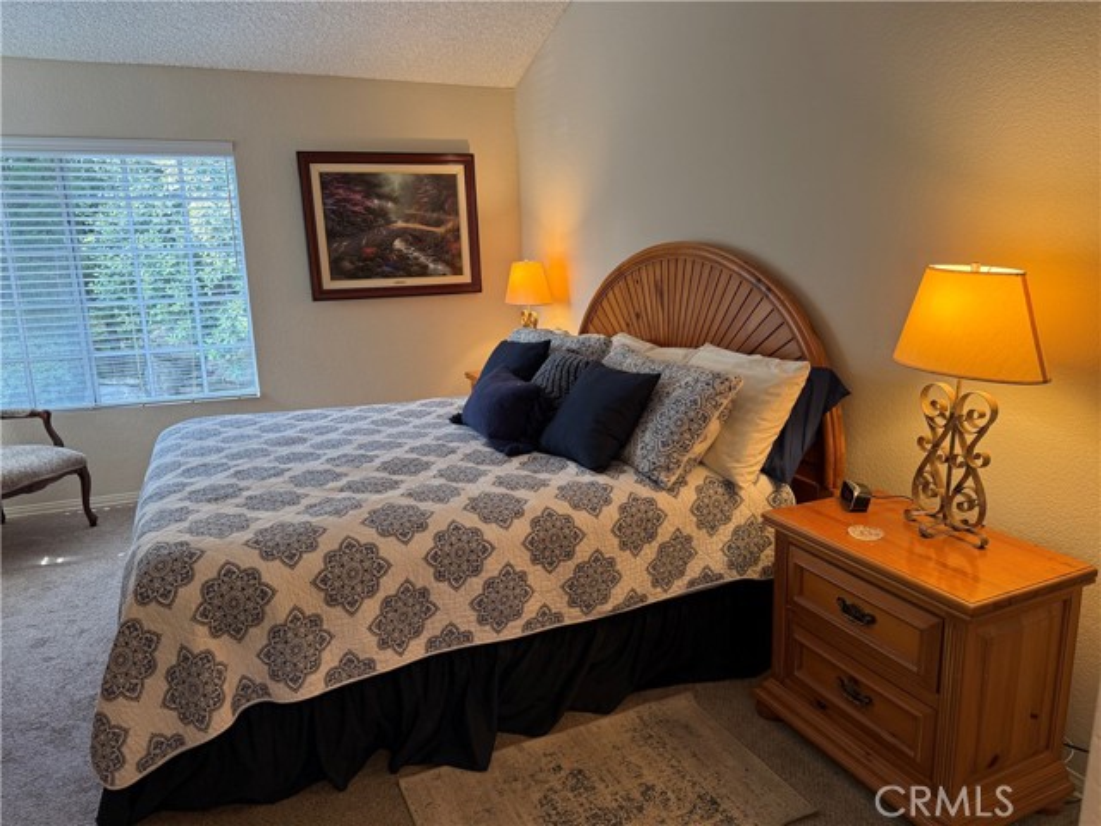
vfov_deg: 56.8
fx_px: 763
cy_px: 413
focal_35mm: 24
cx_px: 550
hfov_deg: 71.6
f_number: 1.78
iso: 125
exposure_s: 1/60
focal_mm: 6.76
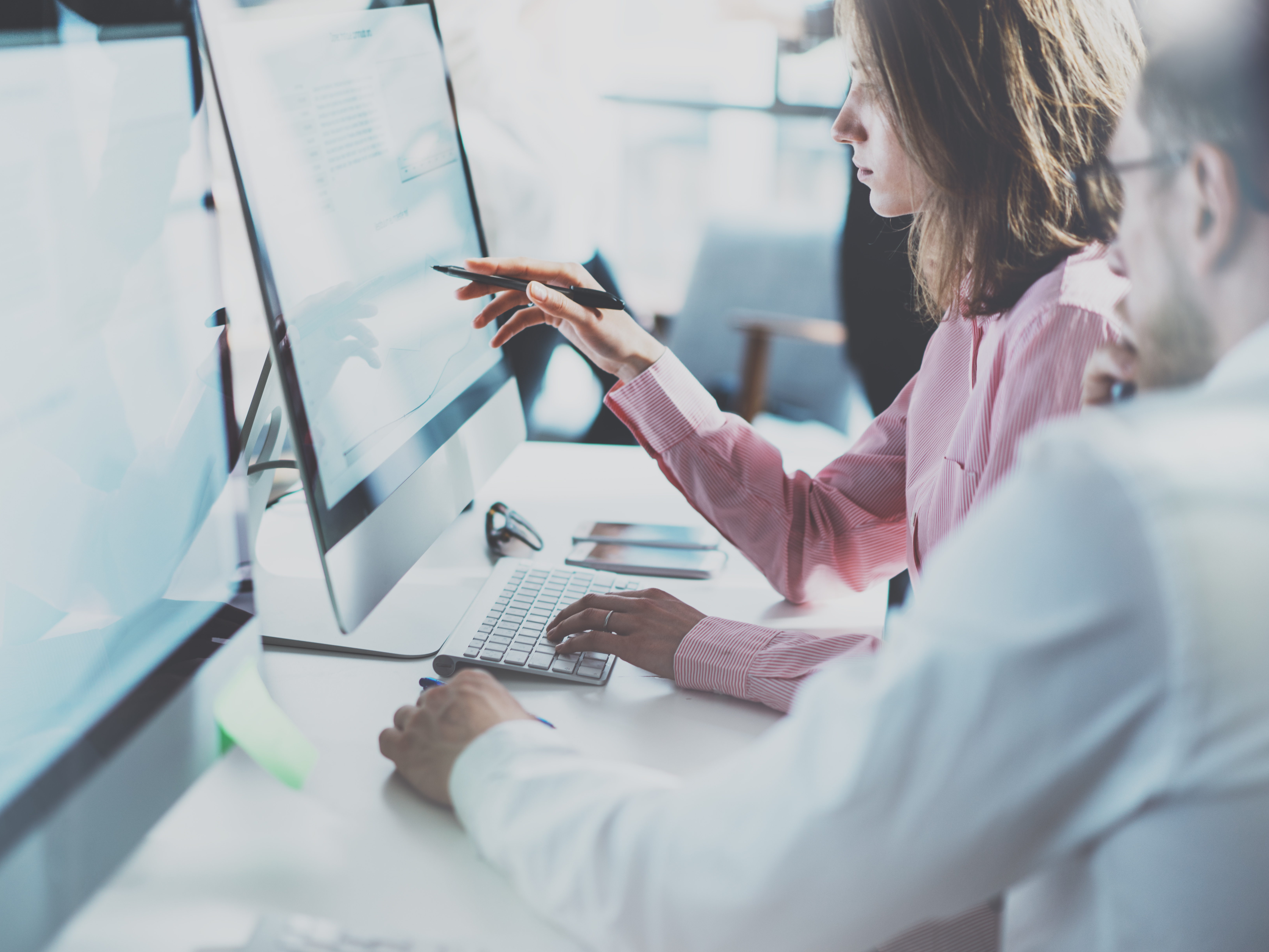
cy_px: 474
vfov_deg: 24.4
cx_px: 597
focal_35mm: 60
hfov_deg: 32.2
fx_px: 2200
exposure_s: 1/100
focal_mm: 55
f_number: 1.8
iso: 160
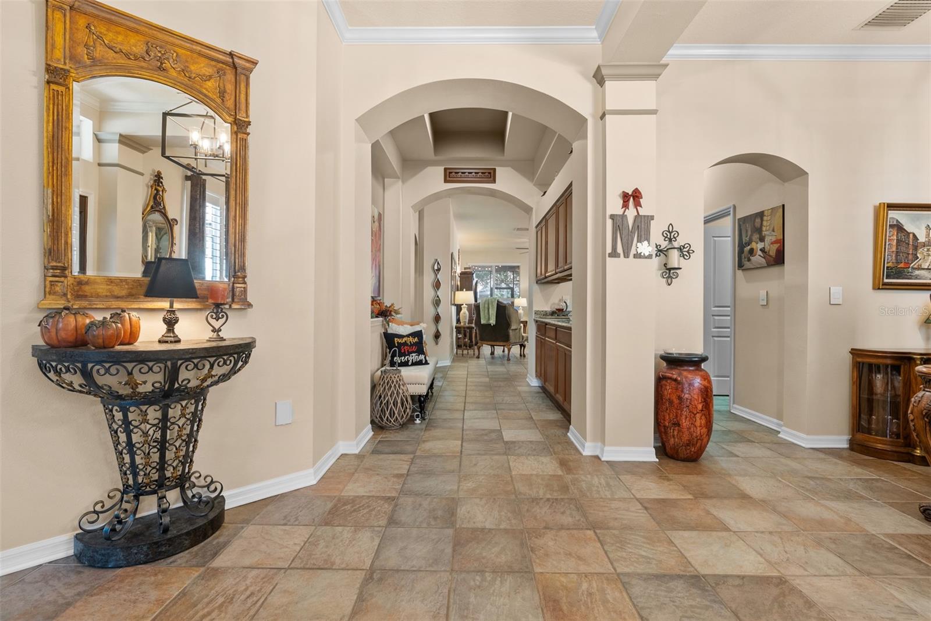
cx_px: 466
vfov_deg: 73.8
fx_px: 414
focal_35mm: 16
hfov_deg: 96.7
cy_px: 310
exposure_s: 1/1.25
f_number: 9
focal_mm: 16
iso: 320
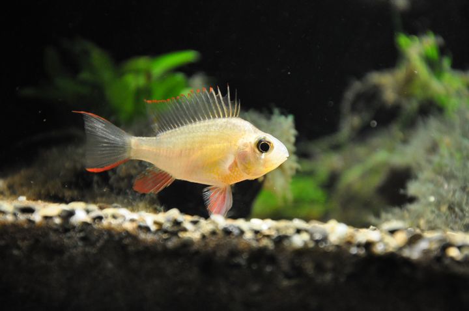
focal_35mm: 158
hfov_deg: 13.1
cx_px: 234
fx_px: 2049
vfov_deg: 8.7
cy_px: 156
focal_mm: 105
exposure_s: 1/20
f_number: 5.6
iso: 1600
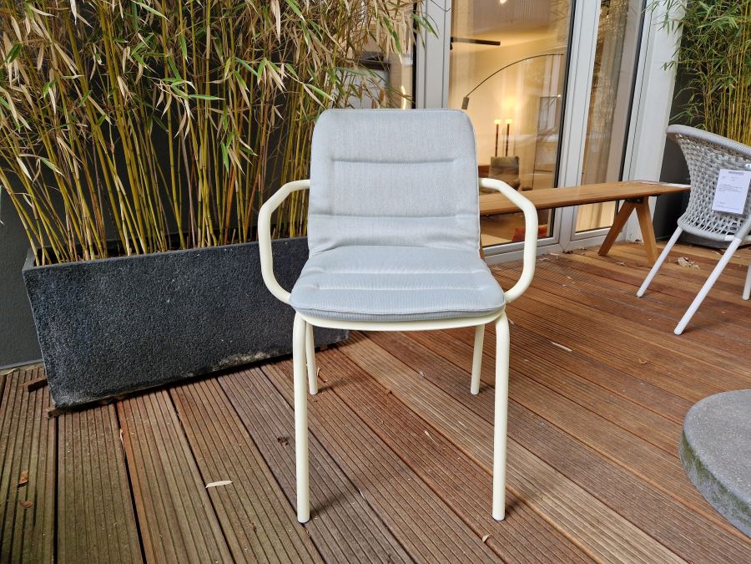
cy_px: 282
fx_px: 499
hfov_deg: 73.9
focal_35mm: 23
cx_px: 376
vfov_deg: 58.9
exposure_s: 1/180
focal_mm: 5.4
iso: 100
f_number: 1.8
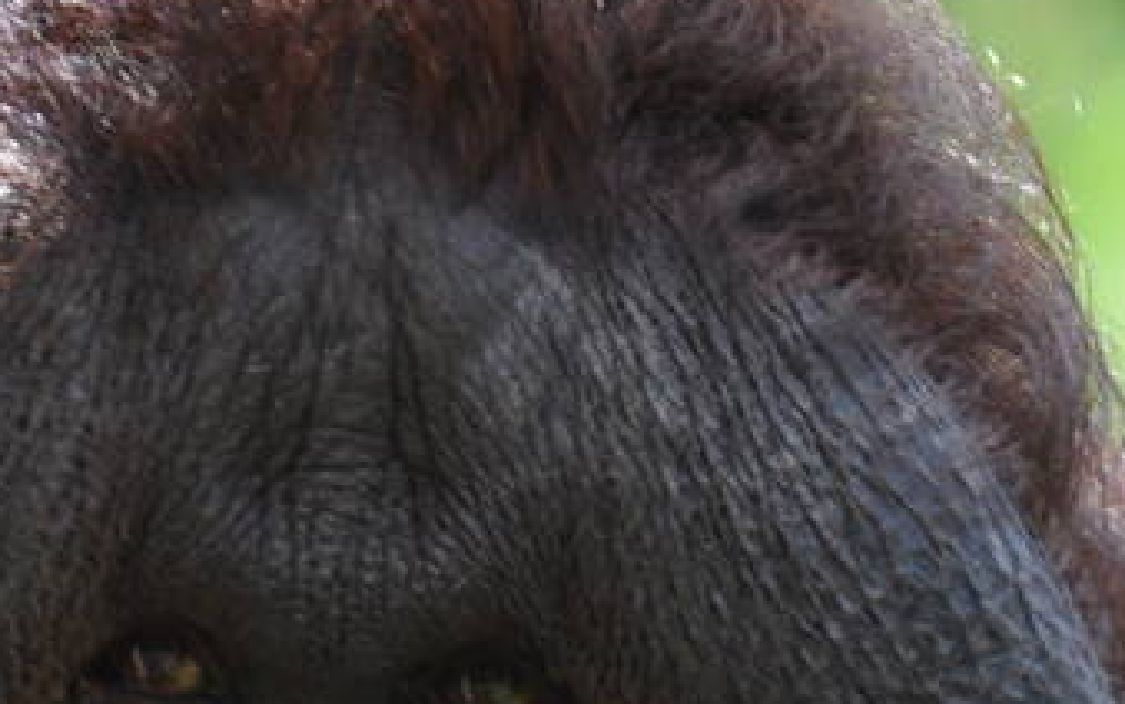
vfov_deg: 0.6
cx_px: 1098
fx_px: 66359
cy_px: 971
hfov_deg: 1.0
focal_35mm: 2164
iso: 400
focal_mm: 300
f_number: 5.6
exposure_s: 1/320
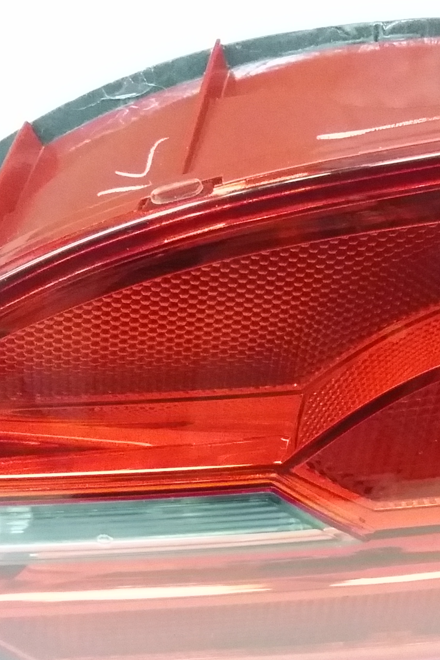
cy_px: 415
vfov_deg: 31.3
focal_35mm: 64
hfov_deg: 21.1
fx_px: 1173
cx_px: 319
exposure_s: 1/15
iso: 800
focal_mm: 3.4
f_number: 2.4
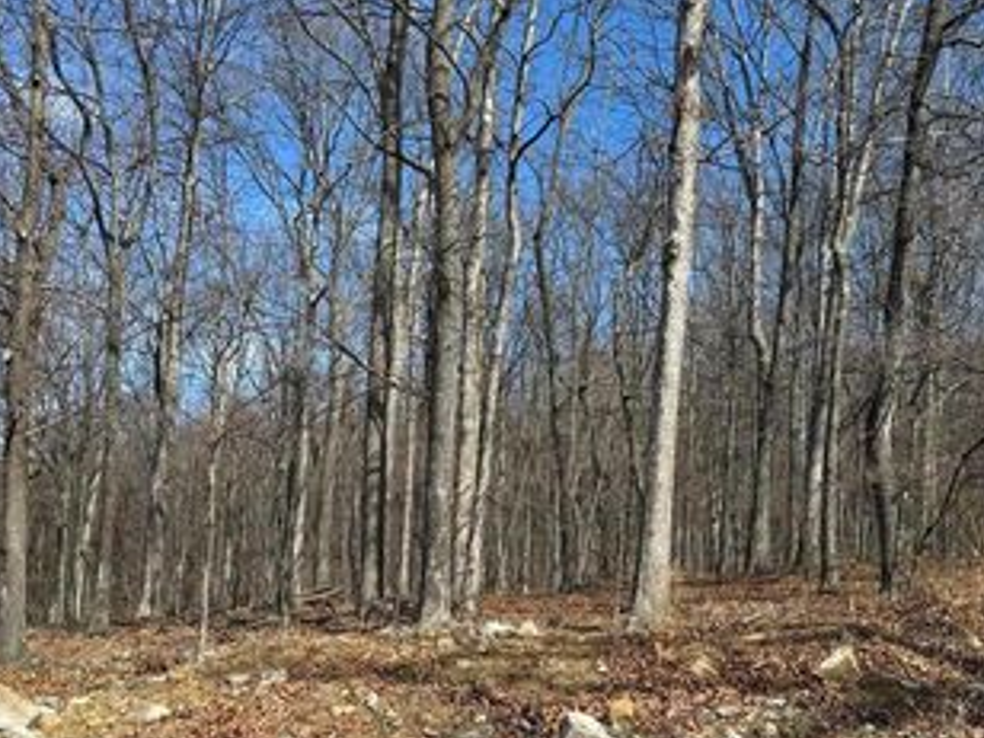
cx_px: 514
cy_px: 513
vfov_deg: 36.3
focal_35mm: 39
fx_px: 1109
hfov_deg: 47.8
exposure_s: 1/3145
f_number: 1.78
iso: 80
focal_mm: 6.76
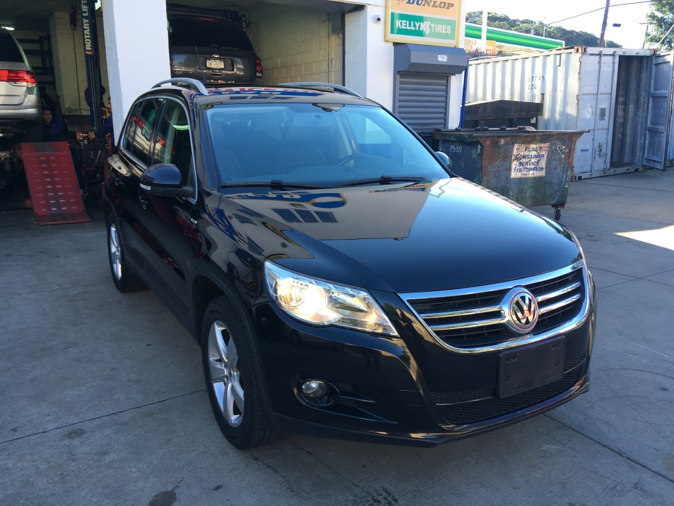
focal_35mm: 29
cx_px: 337
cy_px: 253
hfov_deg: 61.7
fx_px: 565
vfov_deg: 48.2
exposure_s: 1/137
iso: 25
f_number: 2.2
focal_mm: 4.15
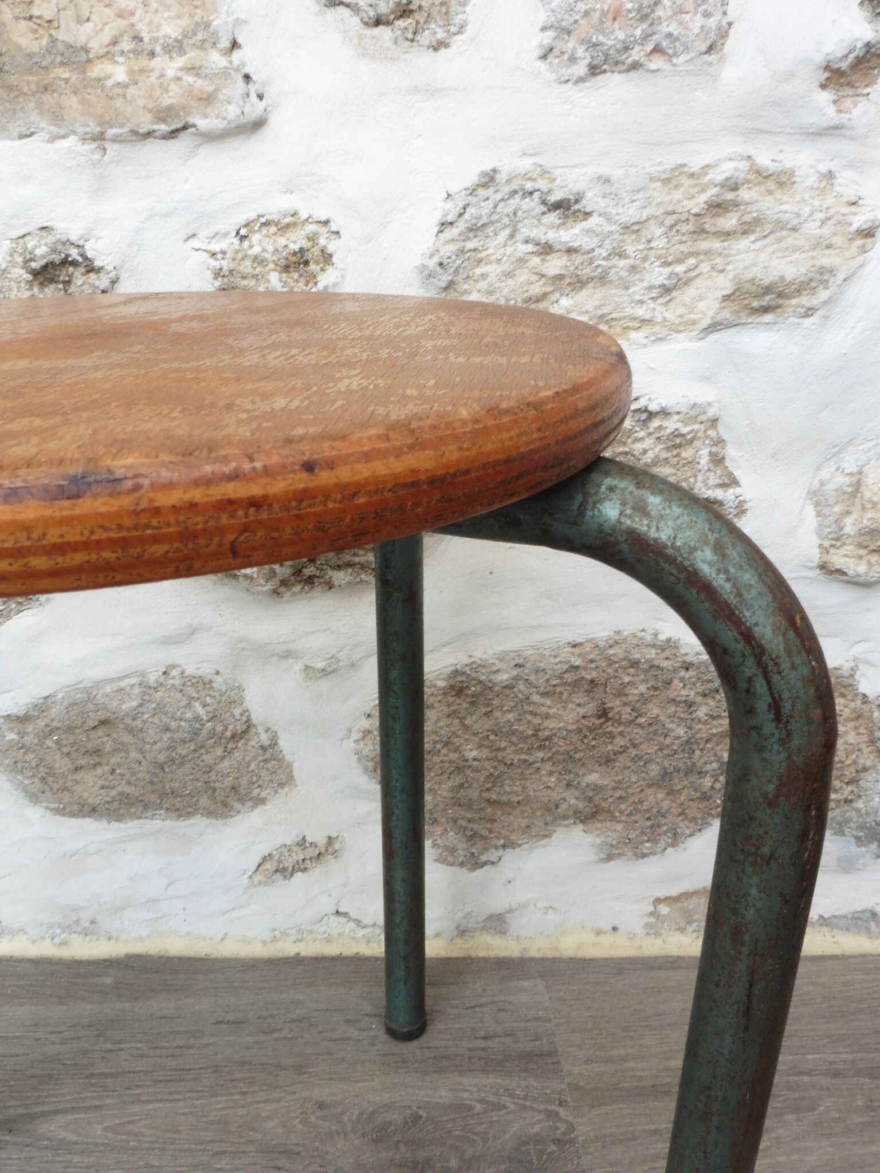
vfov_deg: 65.3
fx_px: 915
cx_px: 440
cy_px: 586
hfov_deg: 51.4
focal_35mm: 27
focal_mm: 4.8
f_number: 6.3
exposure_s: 1/25
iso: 100
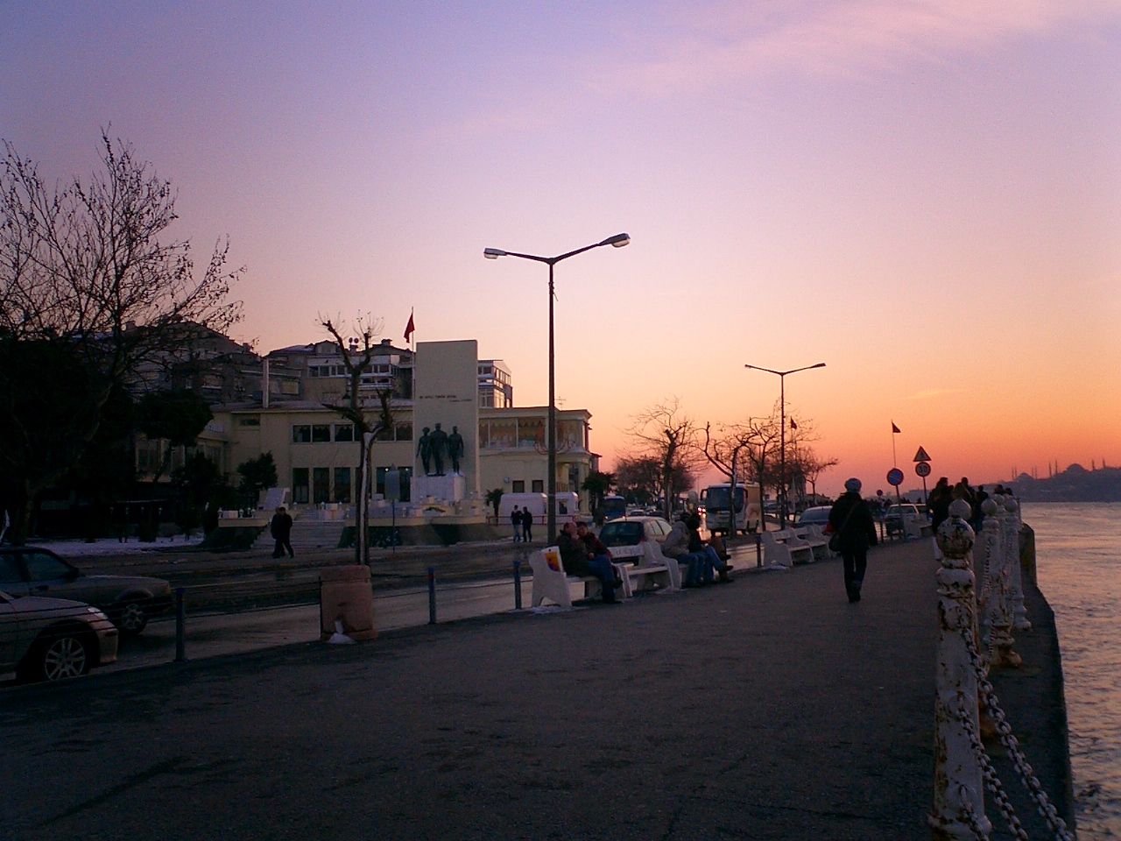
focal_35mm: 37
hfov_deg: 50.1
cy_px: 420
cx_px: 560
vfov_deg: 38.7
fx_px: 1198
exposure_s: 1/160
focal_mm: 5.6
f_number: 3.5
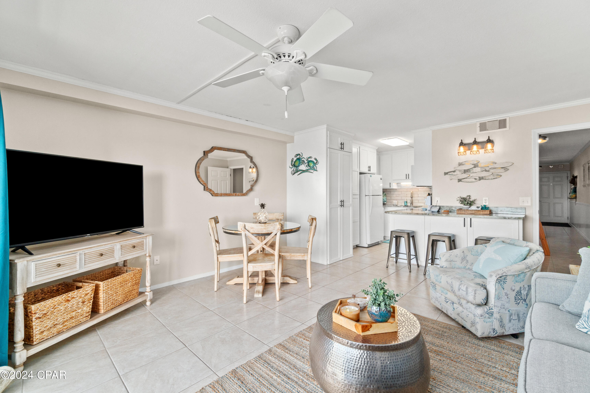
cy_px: 196
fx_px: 246
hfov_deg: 100.4
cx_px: 295
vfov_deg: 77.3
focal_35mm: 15
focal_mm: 10
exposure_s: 1/13
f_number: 8
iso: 800
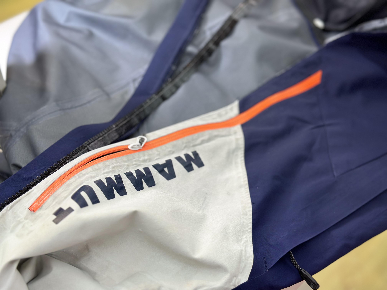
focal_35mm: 48
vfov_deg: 30.3
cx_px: 194
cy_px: 145
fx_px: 537
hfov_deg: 39.7
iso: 64
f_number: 1.78
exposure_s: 1/158
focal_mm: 6.86
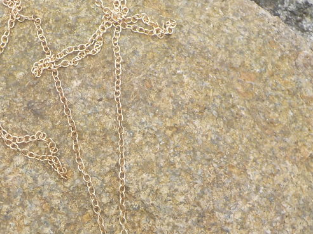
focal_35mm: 61
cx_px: 104
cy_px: 180
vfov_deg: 23.7
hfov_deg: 31.4
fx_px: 552
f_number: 3.3
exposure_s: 1/500
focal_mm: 4.1
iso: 125
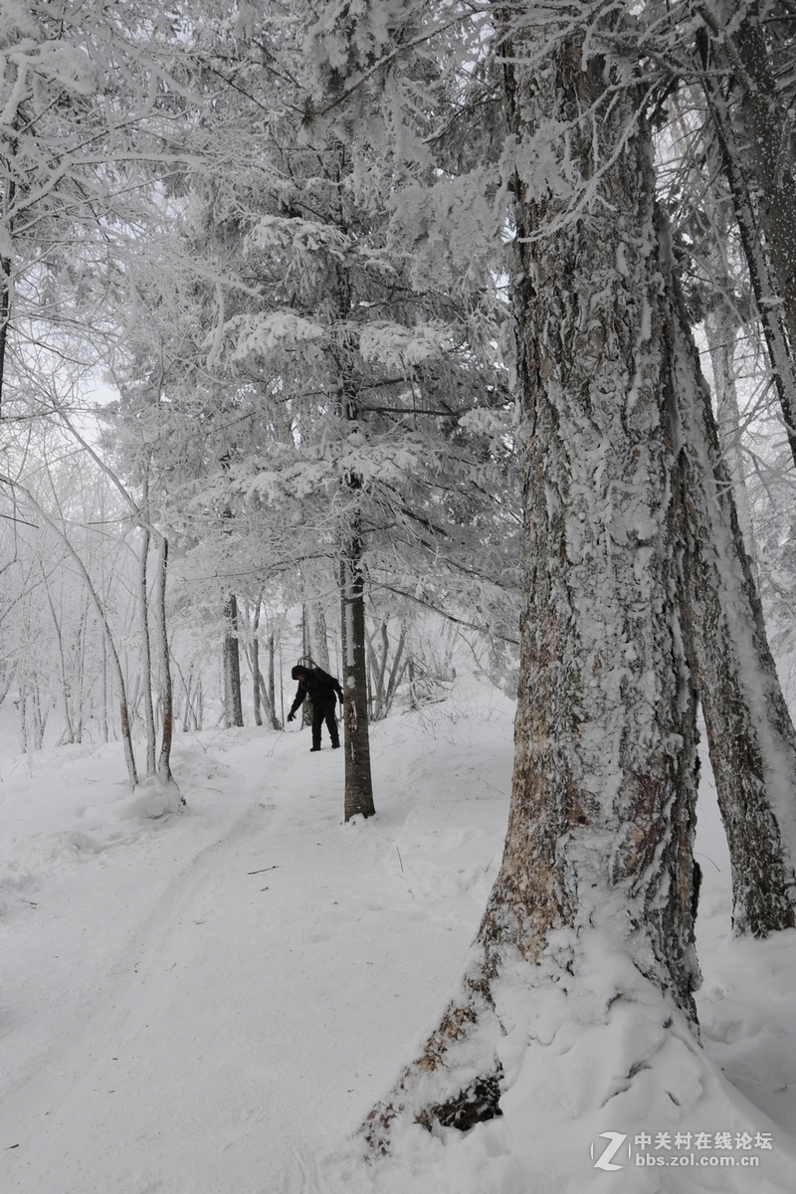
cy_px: 597
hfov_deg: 53.1
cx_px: 398
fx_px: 796
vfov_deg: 73.7
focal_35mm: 24
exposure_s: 1/160
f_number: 8
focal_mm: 16
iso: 200
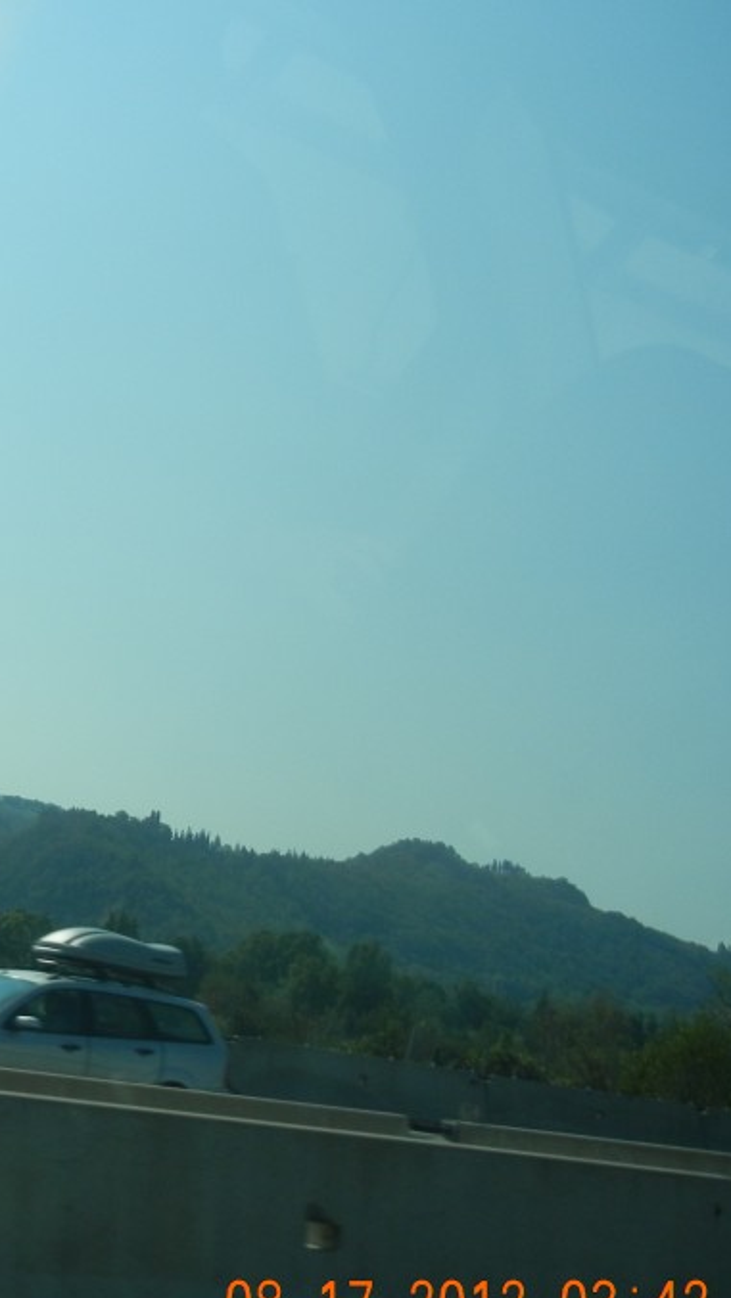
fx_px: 1929
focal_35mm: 56
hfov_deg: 20.1
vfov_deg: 37.2
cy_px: 721
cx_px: -153
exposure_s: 1/774
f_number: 7.2
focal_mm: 6.2
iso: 160
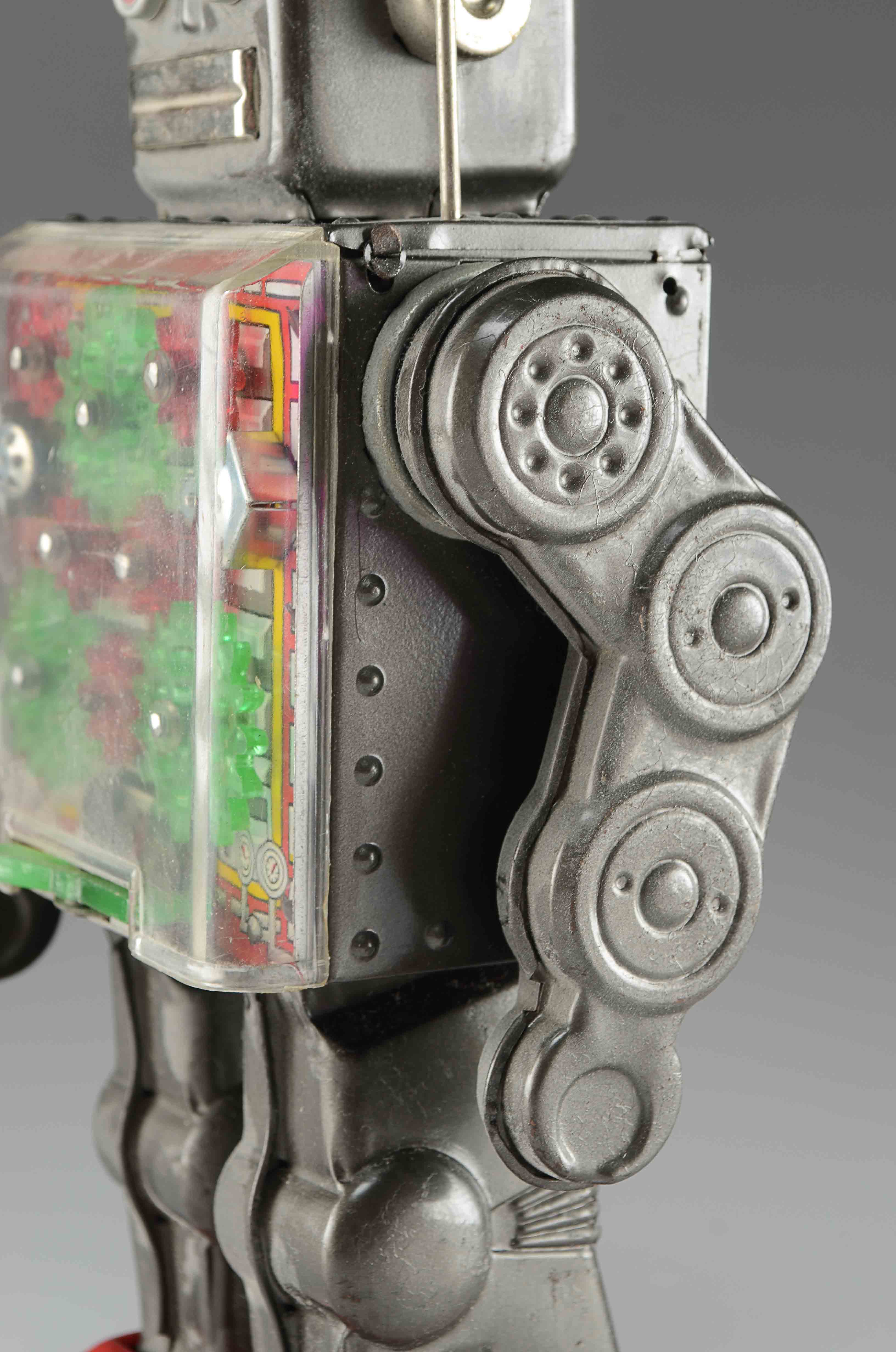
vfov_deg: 24.7
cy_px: 676
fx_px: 3094
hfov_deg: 16.5
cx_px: 448
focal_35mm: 82
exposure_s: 1/80
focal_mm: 55
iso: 100
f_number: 10
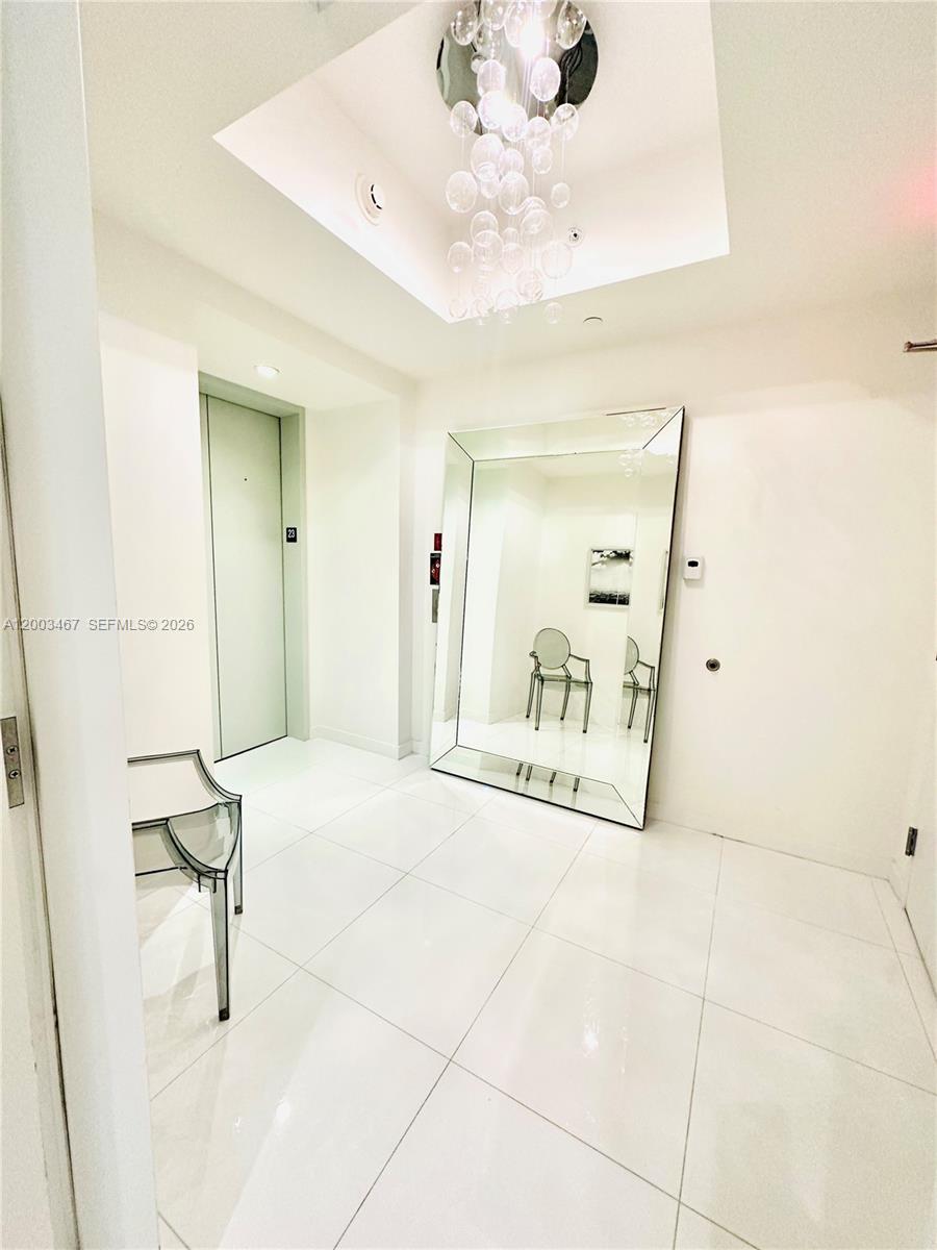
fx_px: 505
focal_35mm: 14
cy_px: 625
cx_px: 468
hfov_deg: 85.7
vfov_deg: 102.1
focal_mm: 2.22
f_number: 2.2
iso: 320
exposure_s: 1/60
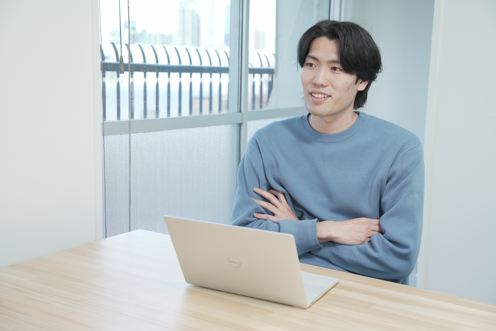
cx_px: 248
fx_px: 648
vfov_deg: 28.6
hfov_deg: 41.9
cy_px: 166
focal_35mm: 47
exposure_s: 1/25
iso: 125
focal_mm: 47
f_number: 4.5
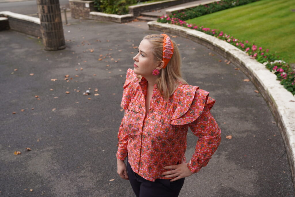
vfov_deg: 34.3
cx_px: 148
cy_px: 98
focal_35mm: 39
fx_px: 320
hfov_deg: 49.5
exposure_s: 1/160
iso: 125
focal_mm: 39
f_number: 4
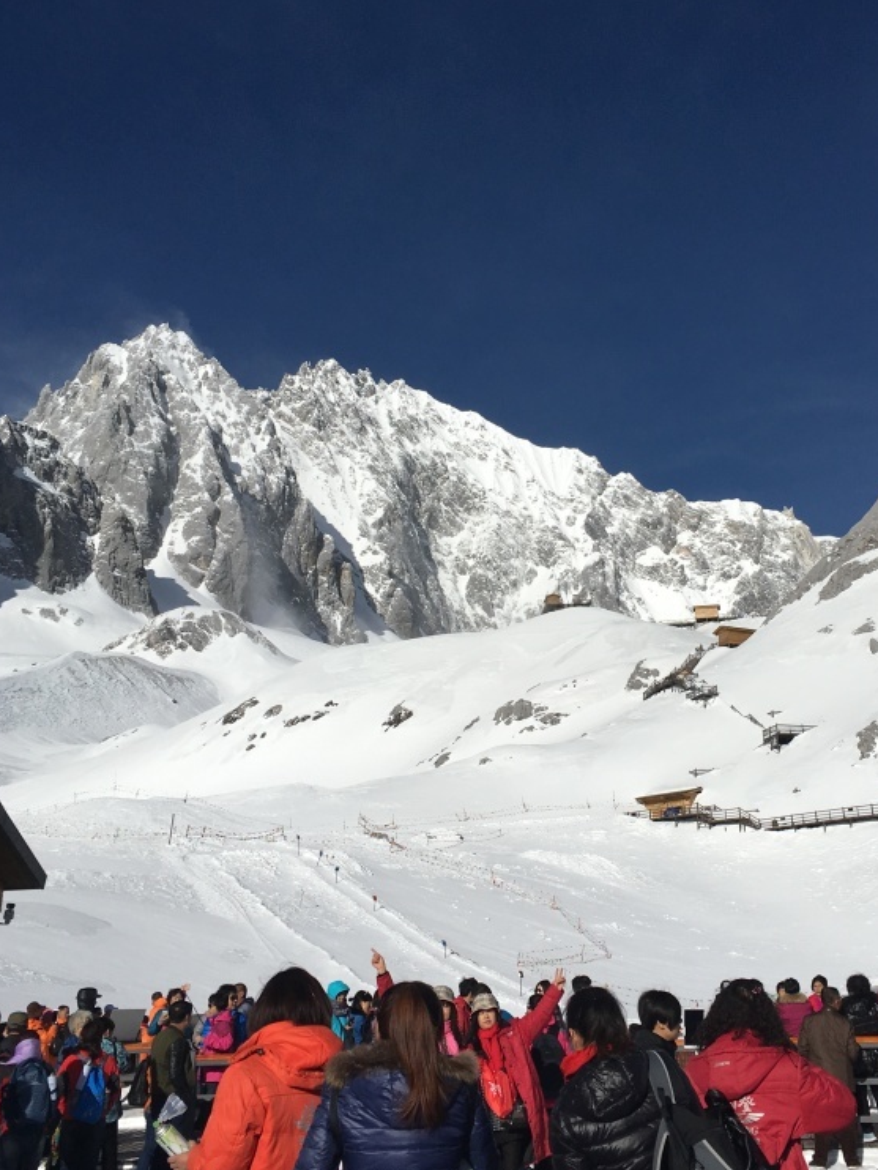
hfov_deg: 35.8
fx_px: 1352
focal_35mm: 40
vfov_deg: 46.8
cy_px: 574
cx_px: 547
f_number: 2.2
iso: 25
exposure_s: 1/5128
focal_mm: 4.15
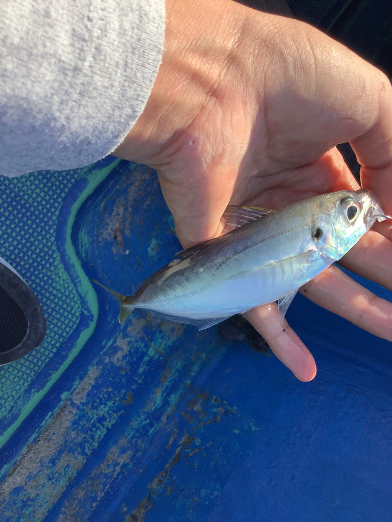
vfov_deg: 58.4
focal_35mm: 31
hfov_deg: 45.4
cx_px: 196
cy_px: 261
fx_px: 468
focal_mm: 3.3
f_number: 2.4
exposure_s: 1/416
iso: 25
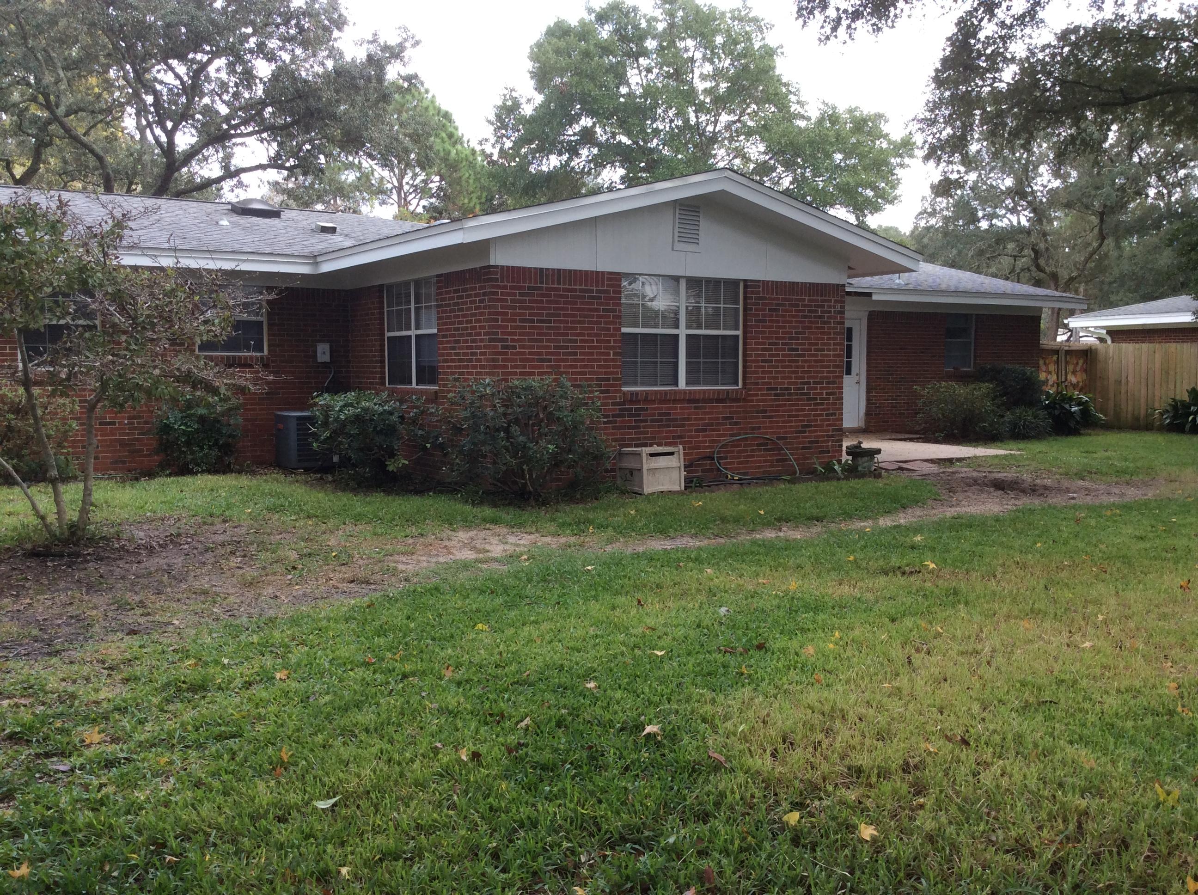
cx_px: 599
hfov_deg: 56.9
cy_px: 448
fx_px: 1106
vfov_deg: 44.1
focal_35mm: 32
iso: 32
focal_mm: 3.3
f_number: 2.4
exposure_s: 1/161
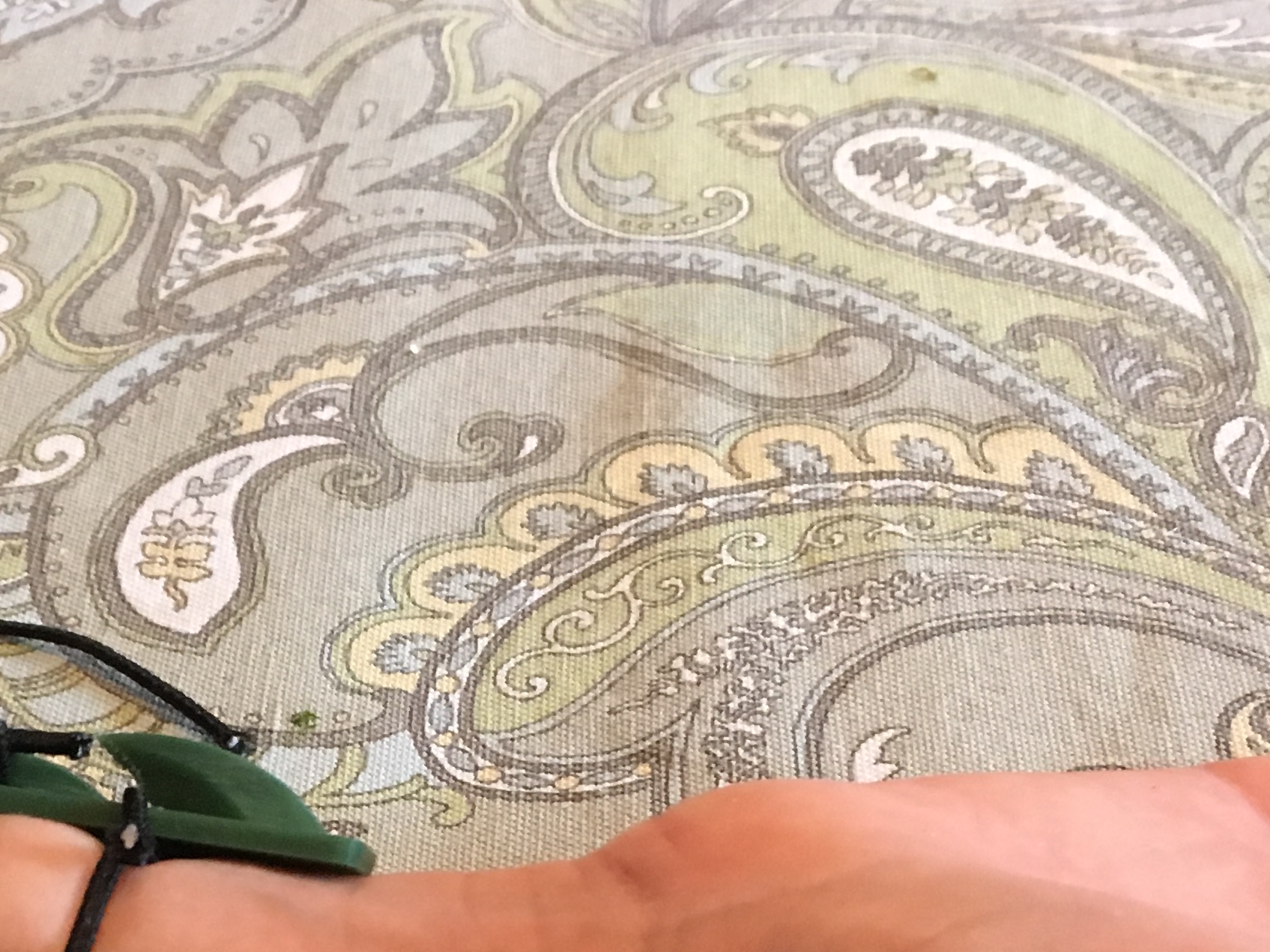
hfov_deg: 27.4
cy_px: 1103
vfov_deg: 20.1
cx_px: 193
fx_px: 2531
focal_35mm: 69
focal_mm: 4.15
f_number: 2.2
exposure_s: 1/15
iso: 200
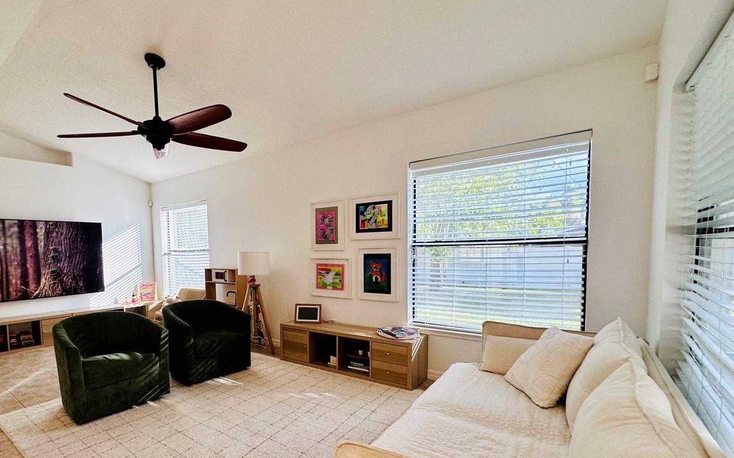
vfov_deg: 64.4
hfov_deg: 89.9
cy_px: 275
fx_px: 360
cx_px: 292
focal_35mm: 18
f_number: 2.2
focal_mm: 2.22
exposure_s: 1/120
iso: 100
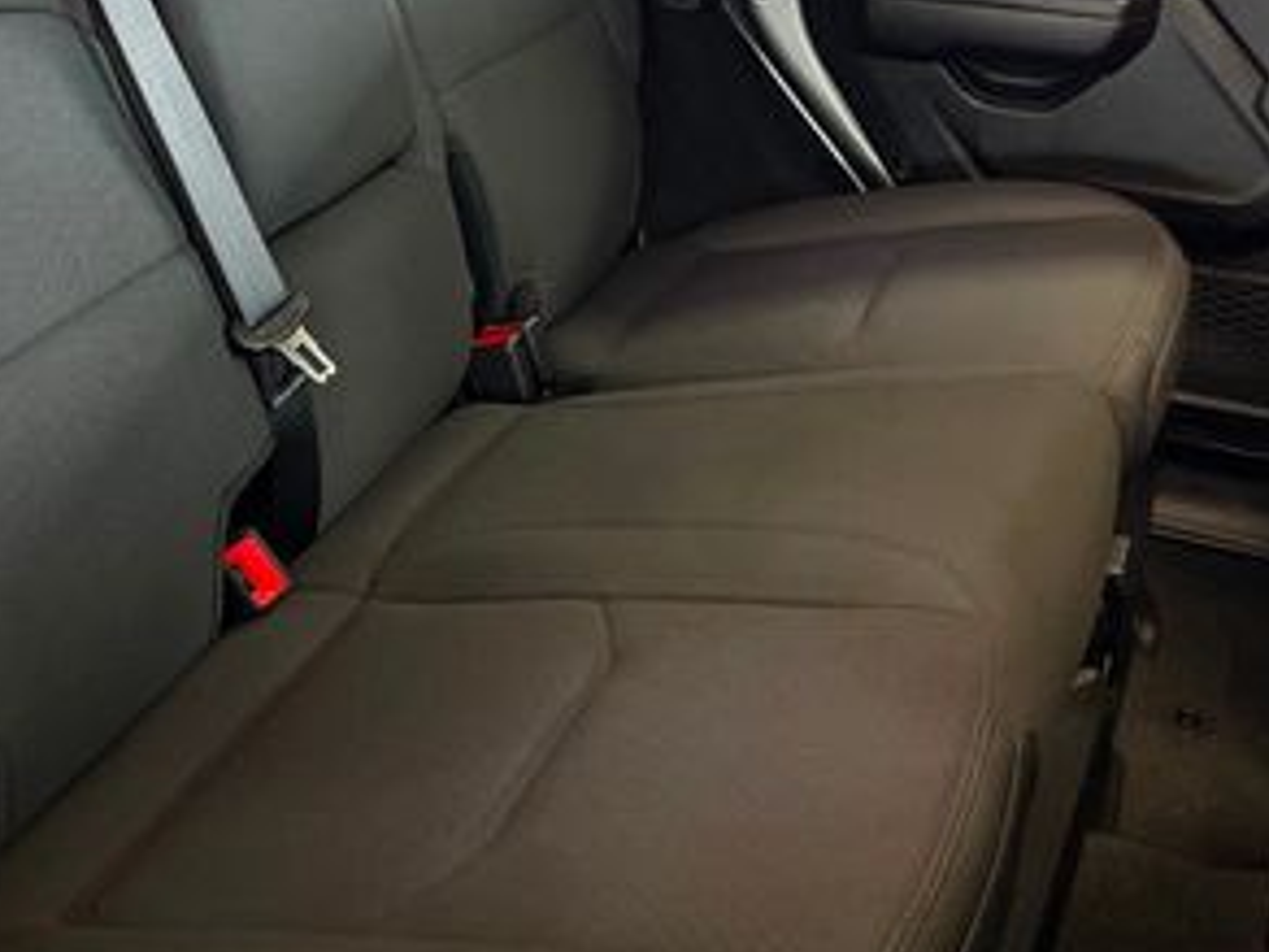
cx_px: 382
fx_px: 2090
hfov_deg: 33.4
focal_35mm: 57
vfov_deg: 25.3
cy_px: 222
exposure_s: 1/60
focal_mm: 5.7
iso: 400
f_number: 1.5
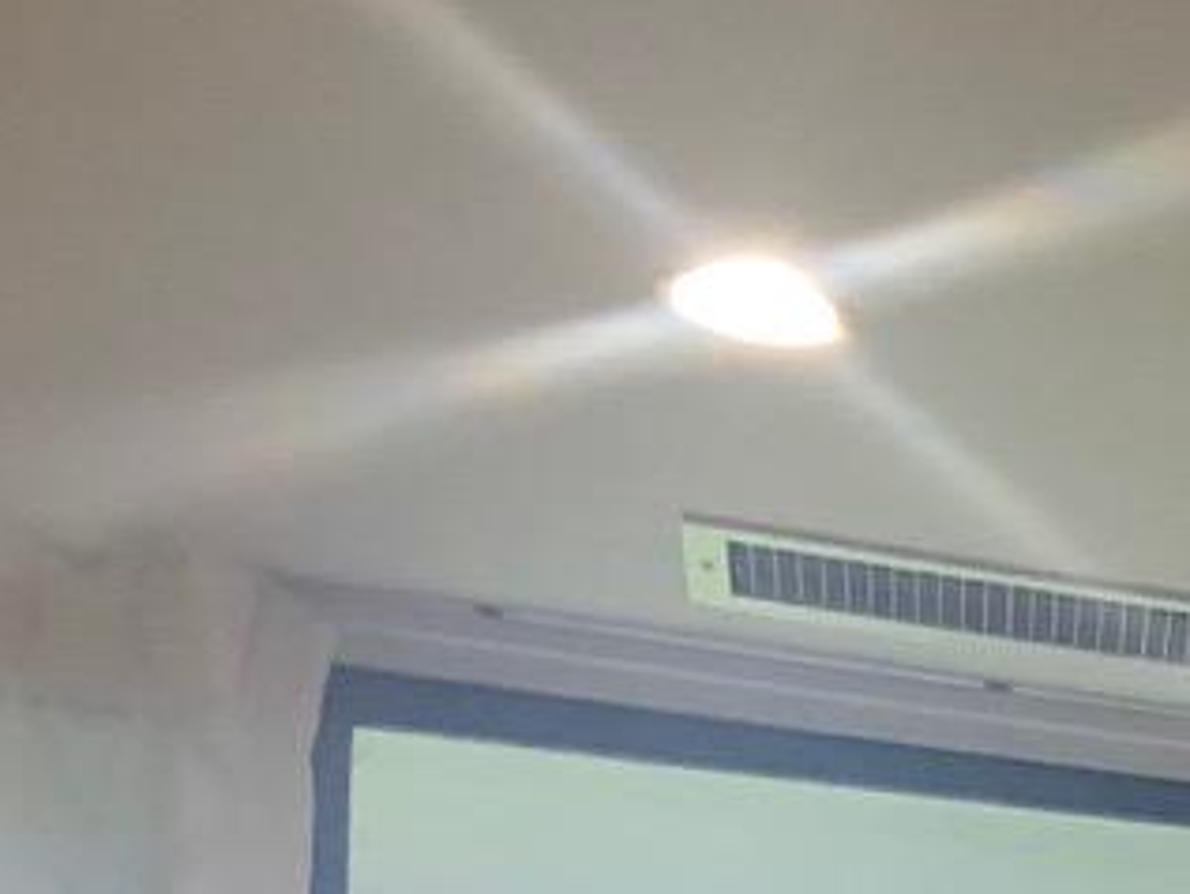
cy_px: 2622
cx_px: 3416
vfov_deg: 7.4
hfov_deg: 9.2
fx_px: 6121
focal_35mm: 178
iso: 40
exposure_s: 1/30
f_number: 1.8
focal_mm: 3.99
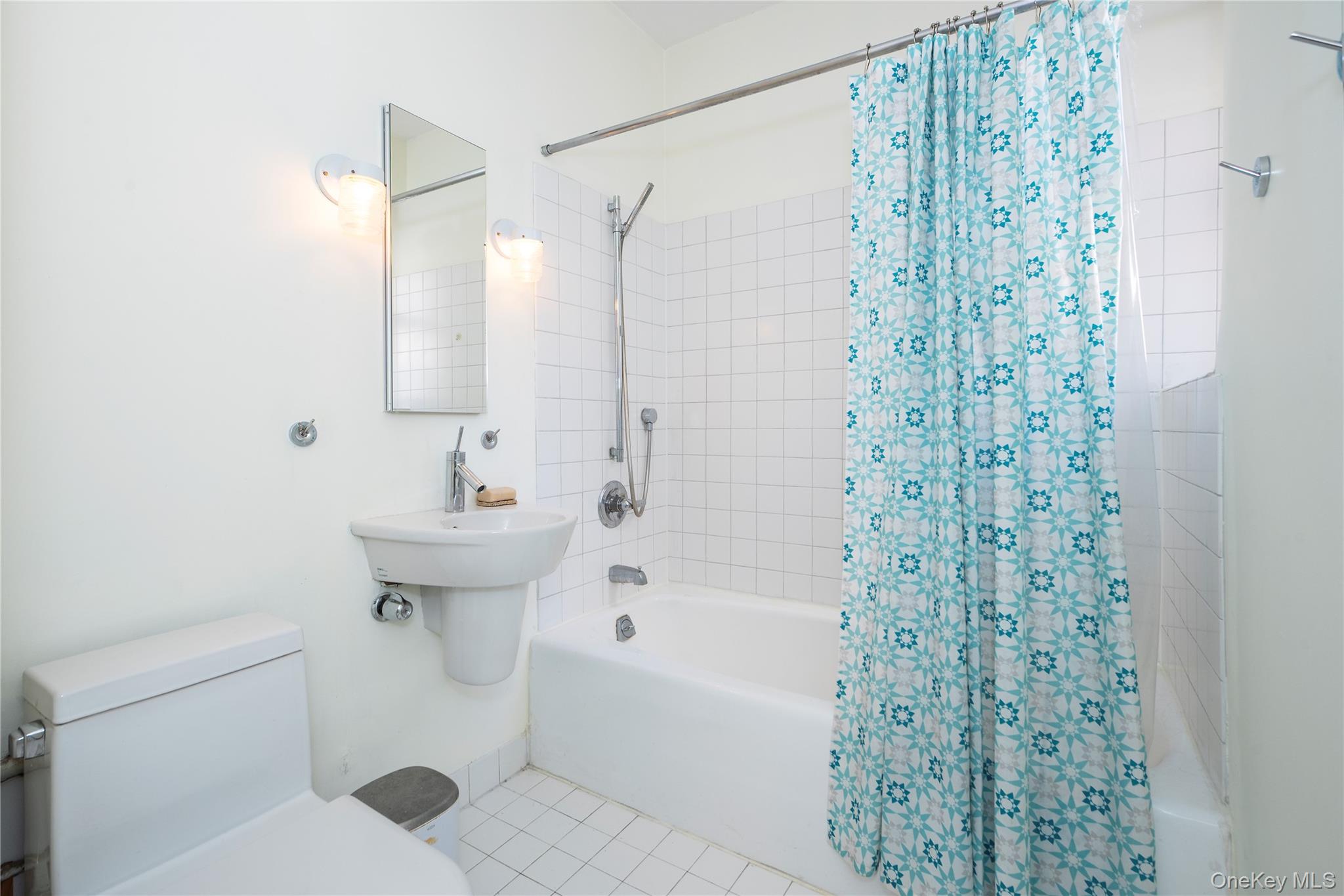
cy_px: 448
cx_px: 672
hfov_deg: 96.7
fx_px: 597
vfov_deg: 73.8
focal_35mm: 16
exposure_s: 1/10
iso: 320
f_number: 9
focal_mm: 16
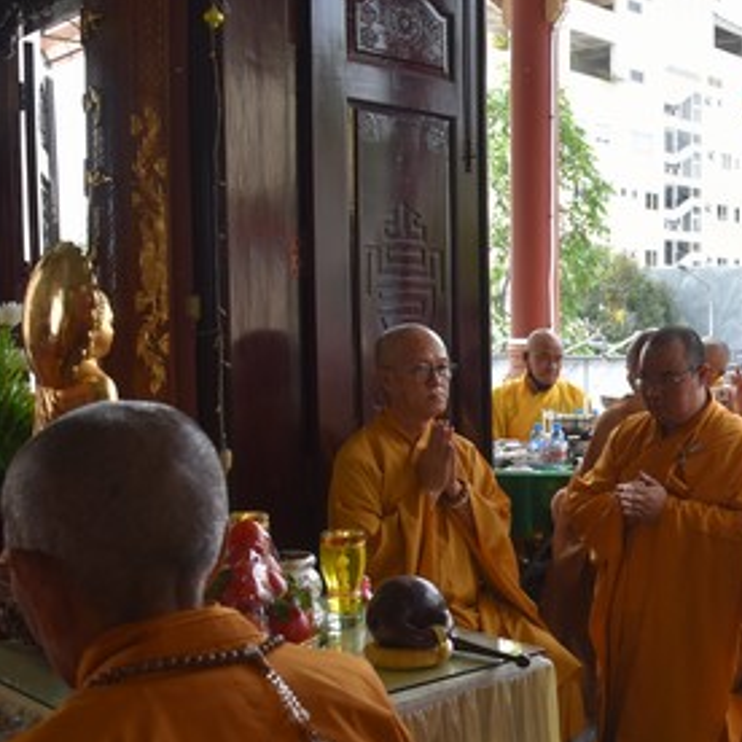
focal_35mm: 48
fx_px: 1164
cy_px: 433
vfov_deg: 35.3
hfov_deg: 32.5
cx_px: 742
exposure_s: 1/200
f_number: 7.1
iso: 400
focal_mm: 24
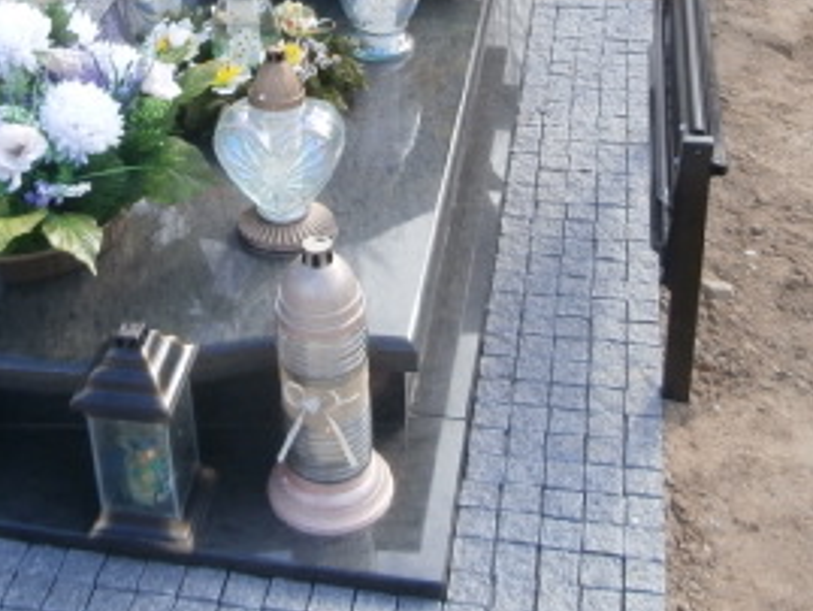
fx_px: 1339
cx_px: 287
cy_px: 33
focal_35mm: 57
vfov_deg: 24.7
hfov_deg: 33.5
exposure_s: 1/250
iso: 100
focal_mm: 4.2
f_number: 3
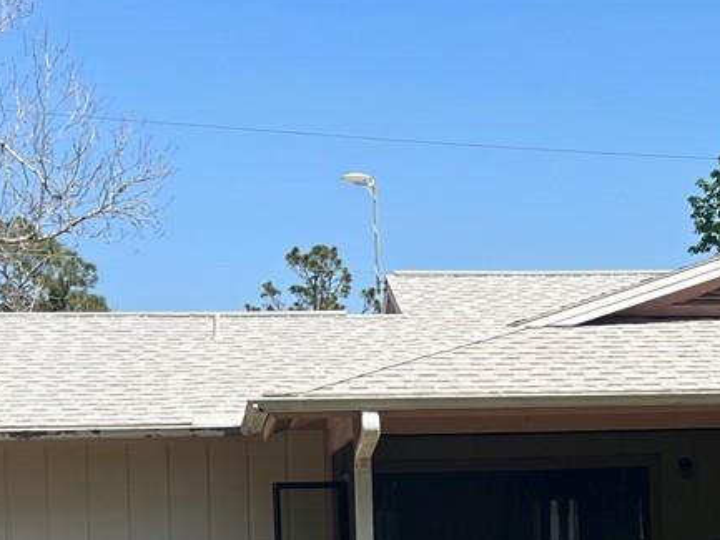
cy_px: 535
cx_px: 655
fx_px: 1997
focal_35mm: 96
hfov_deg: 20.0
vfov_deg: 15.1
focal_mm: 5.7
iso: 50
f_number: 1.5
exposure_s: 1/3831
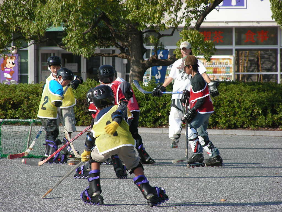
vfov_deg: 4.8
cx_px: 141
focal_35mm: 309
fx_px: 2517
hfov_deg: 6.4
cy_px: 106
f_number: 4
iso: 50
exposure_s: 1/370
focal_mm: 51.6
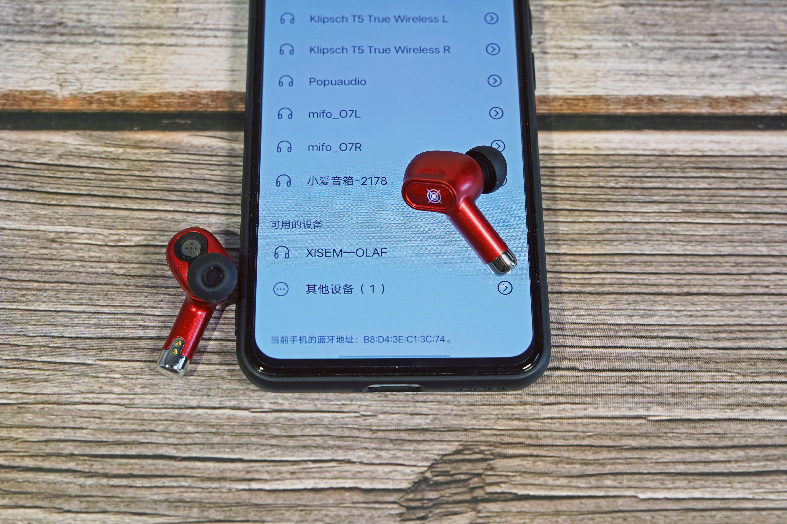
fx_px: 1093
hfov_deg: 39.6
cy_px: 262
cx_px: 394
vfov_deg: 27.0
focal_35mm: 50
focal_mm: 50
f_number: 7.1
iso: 800
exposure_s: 1/60
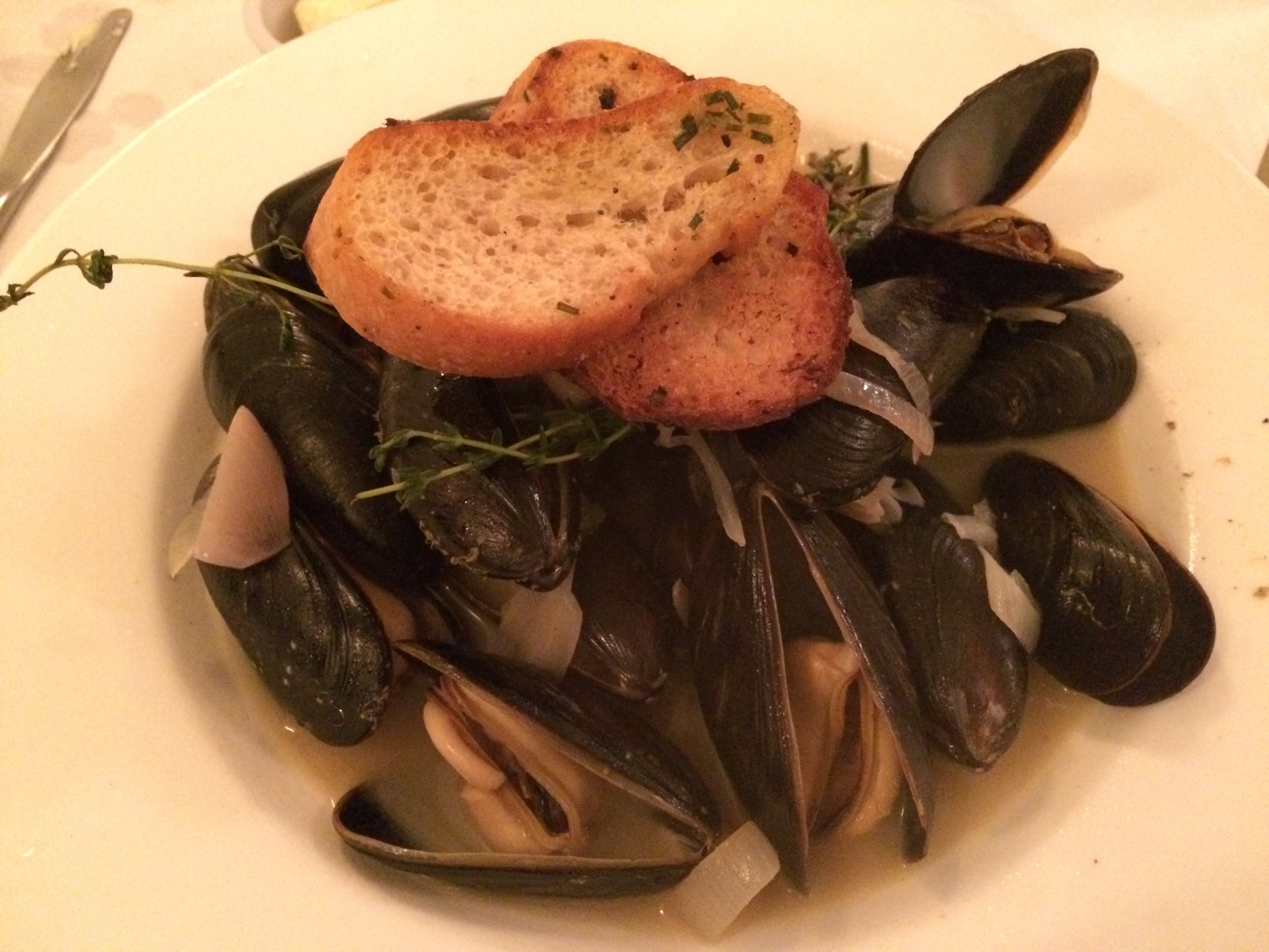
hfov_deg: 61.7
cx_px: 634
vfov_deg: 48.2
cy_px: 476
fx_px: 1063
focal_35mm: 29
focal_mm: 4.15
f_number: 2.2
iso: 1600
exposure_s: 1/15
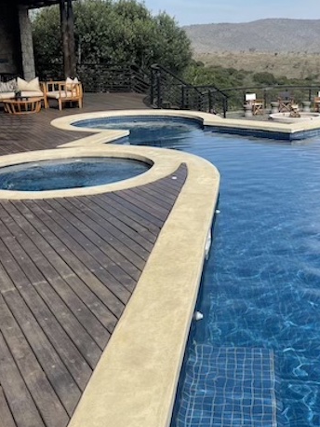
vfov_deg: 44.5
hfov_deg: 34.2
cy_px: 164
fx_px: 517
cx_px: 206
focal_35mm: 42
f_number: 1.6
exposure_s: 1/2786
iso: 32
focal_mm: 5.1
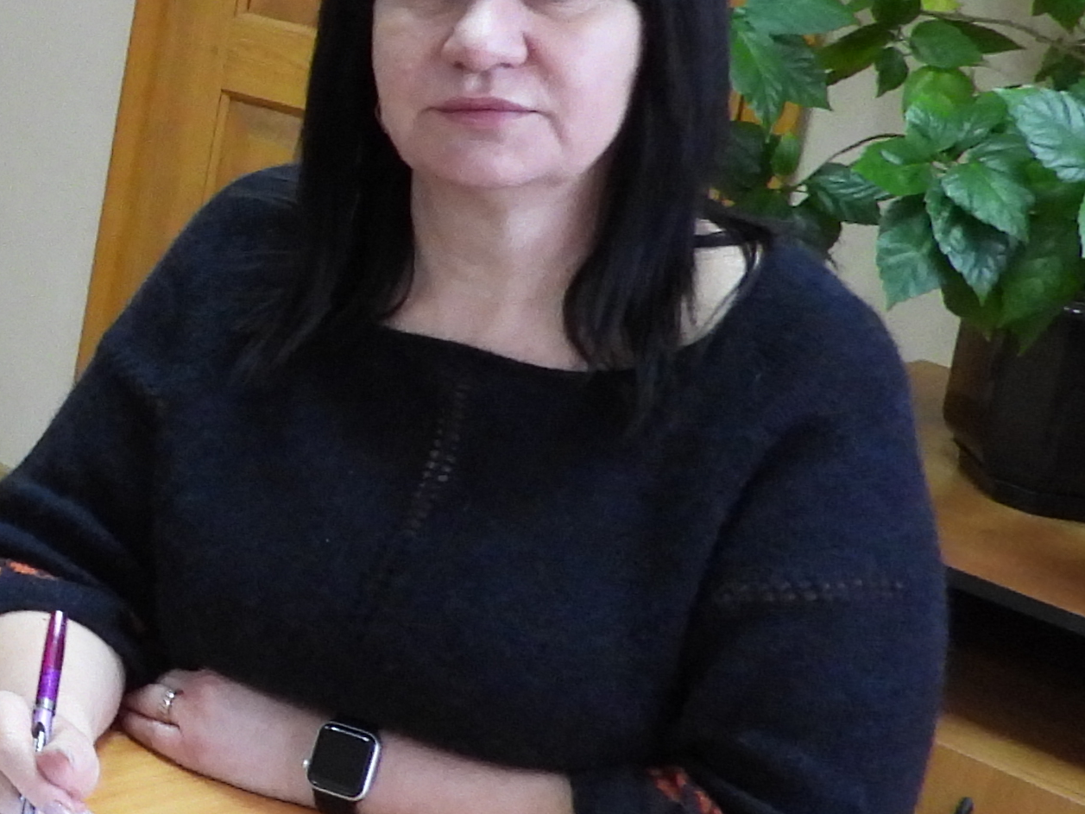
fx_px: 2759
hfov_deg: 18.0
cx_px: -831
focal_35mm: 88
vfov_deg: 16.7
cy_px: 211
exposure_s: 1/30
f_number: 2.8
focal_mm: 4.3
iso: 500
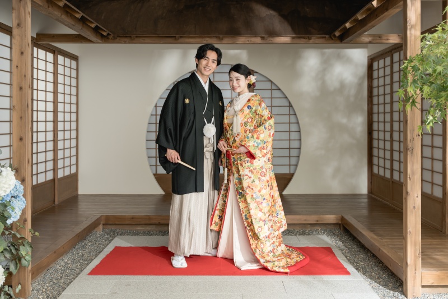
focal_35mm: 41
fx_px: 511
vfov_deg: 32.5
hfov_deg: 47.3
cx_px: 224
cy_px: 150
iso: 250
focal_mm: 41.1
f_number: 4.5
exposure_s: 1/125
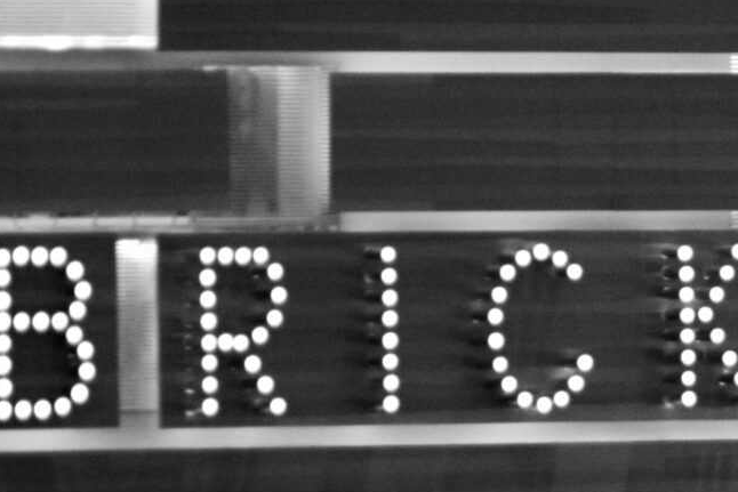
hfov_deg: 2.7
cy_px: 324
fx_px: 15849
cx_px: 1359
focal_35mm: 773
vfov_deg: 1.8
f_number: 4.2
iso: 1600
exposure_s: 1/125
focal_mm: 130
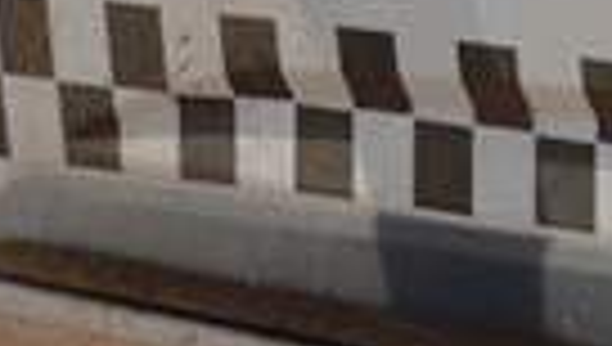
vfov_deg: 1.9
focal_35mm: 649
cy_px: -986
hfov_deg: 3.3
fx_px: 10547
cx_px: 738
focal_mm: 55
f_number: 9
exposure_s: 1/320
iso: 100
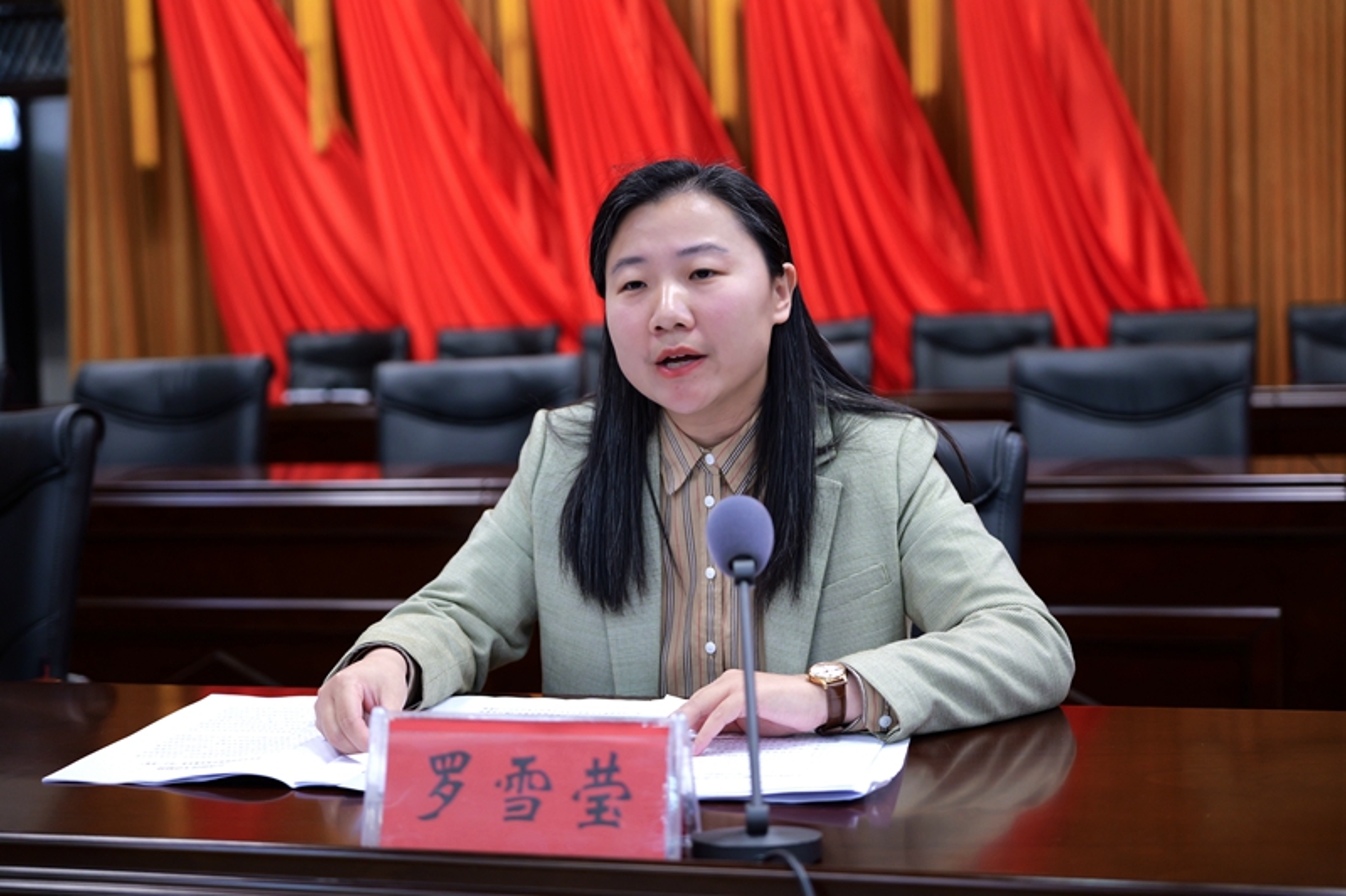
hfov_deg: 39.6
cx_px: 673
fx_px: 1869
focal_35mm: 50
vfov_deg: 27.0
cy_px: 448
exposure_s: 1/125
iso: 1250
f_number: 2.8
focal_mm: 50
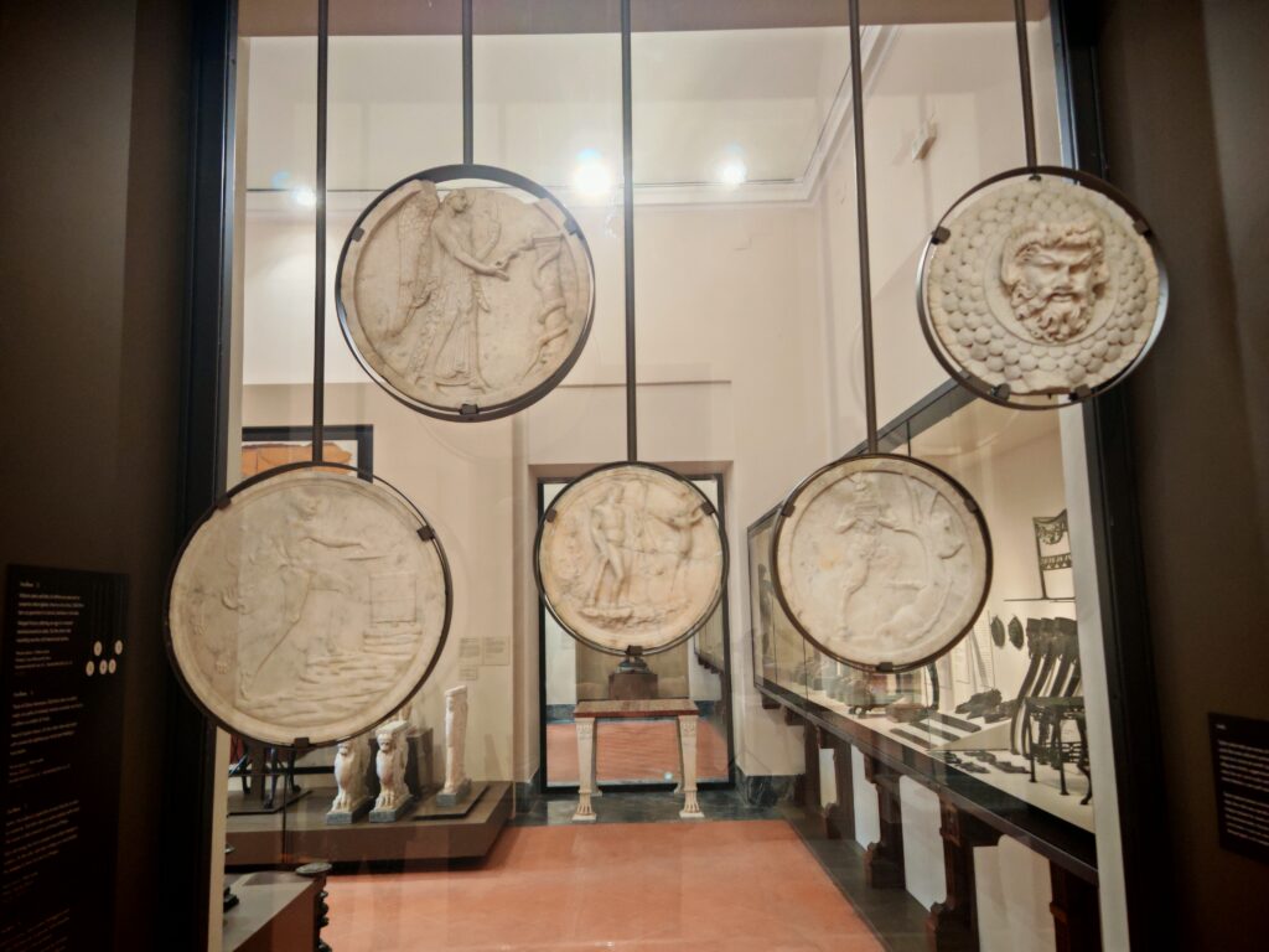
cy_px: 476
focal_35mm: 27
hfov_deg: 65.3
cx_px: 634
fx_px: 990
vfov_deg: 51.4
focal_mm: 6.67
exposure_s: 1/50
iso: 400
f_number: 1.9
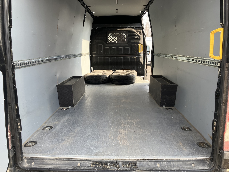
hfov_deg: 63.4
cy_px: 86
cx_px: 114
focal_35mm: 28
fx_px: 185
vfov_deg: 49.7
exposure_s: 1/164
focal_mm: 3.99
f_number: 1.8
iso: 40
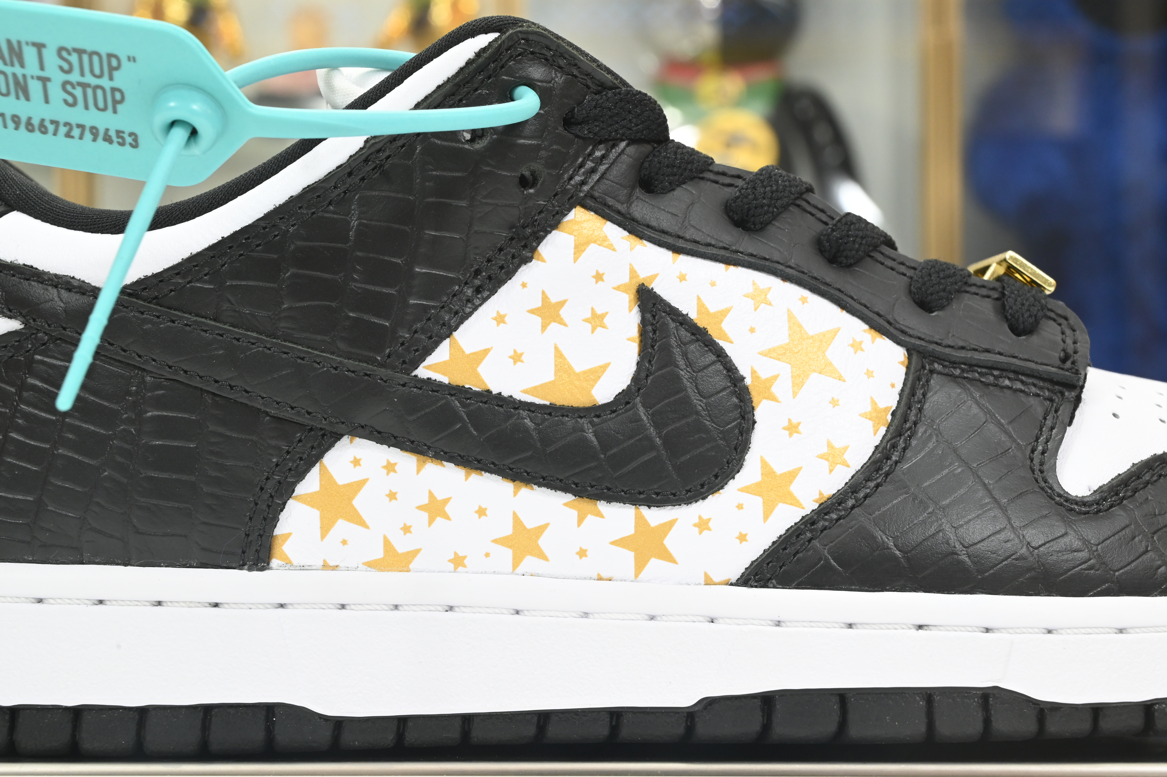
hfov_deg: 35.1
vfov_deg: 23.7
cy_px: 388
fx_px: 1846
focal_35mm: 57
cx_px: 584
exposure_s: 1/50
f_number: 14
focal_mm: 57
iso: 2000
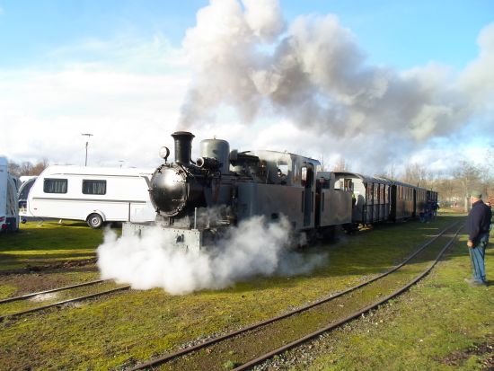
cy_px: 186
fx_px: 357
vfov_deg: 54.9
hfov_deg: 69.4
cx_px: 247
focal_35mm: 25
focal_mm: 4.5
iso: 80
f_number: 2.5
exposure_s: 1/500
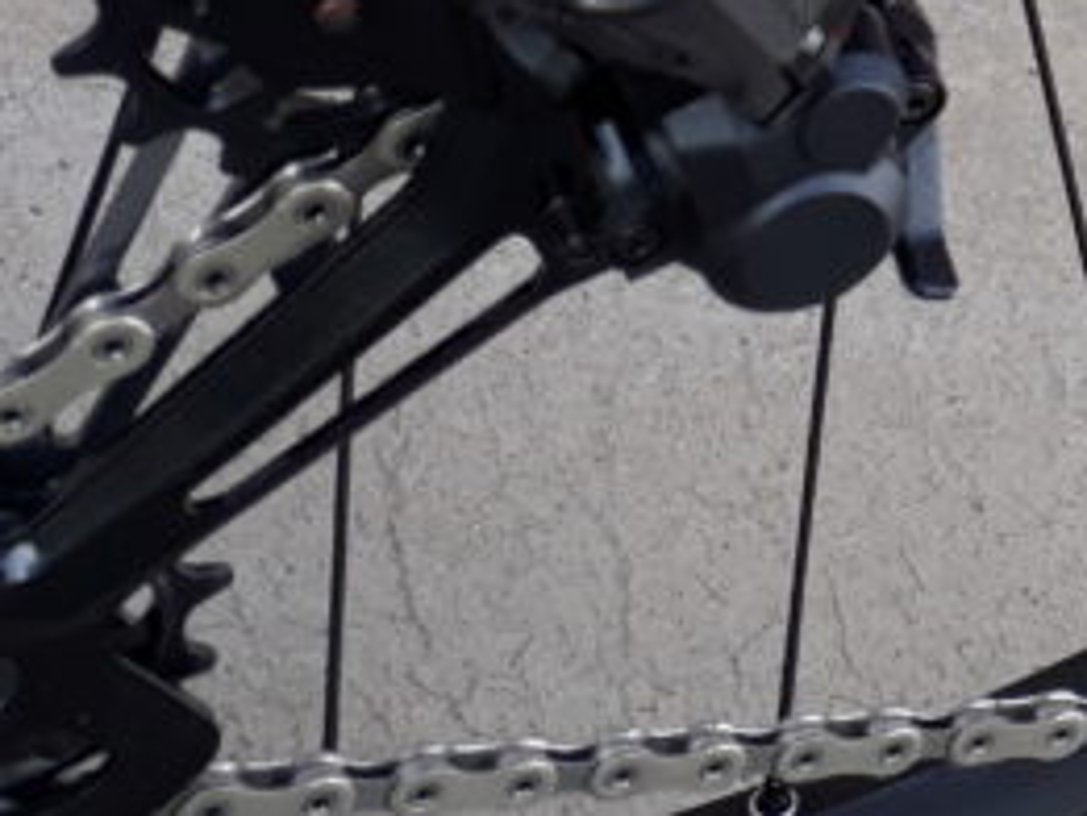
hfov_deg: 16.4
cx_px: 1762
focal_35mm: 106
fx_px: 3330
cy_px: -408
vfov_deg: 13.2
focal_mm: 3.6
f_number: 1.9
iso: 40
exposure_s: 1/199
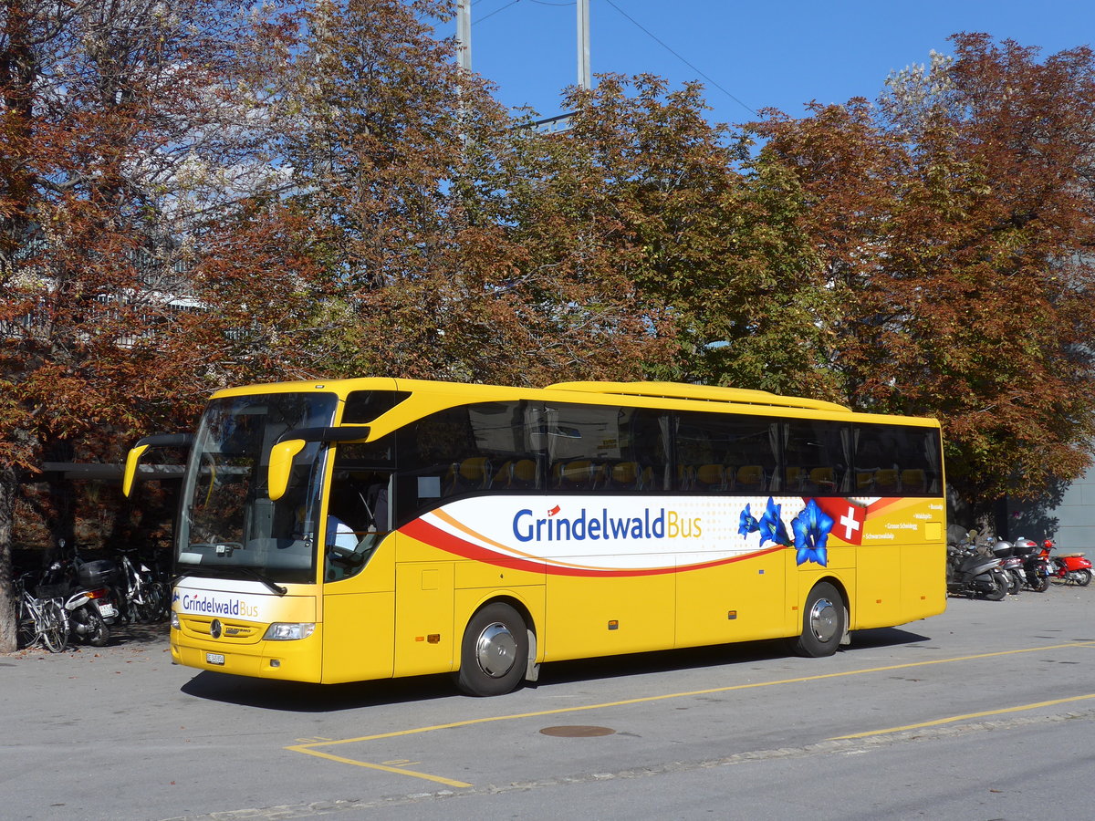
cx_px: 548
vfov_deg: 29.7
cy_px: 410
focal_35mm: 49
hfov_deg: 38.9
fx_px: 1550
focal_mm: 10.1
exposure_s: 1/1300
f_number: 3.2
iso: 80
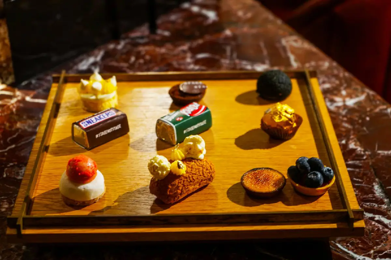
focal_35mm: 70
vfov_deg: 19.5
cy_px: 130
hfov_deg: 28.8
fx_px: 760
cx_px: 196
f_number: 5.6
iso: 500
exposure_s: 1/8
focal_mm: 70
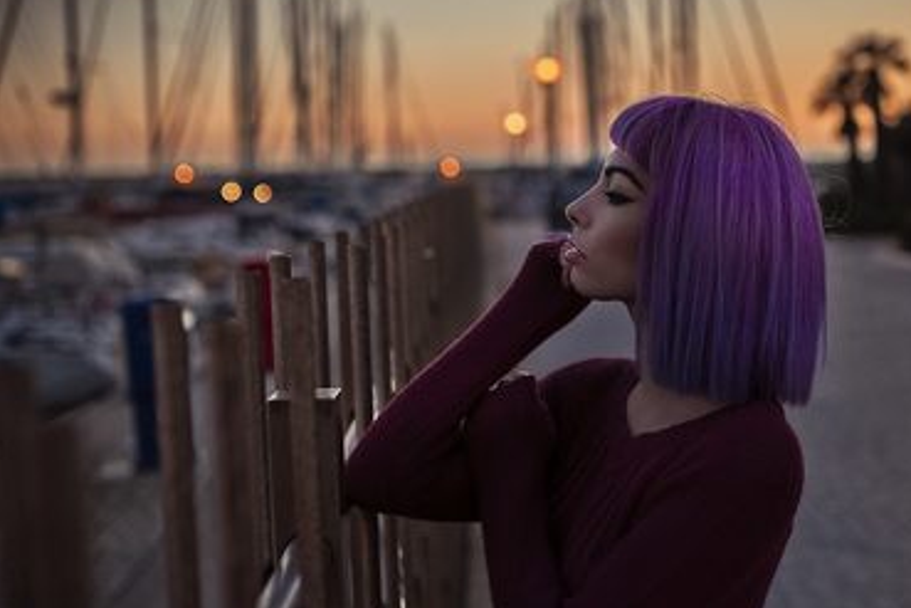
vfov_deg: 23.8
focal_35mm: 57
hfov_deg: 34.7
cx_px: 617
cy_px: 342
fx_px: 1442
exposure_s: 1/320
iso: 160
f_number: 2
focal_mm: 35
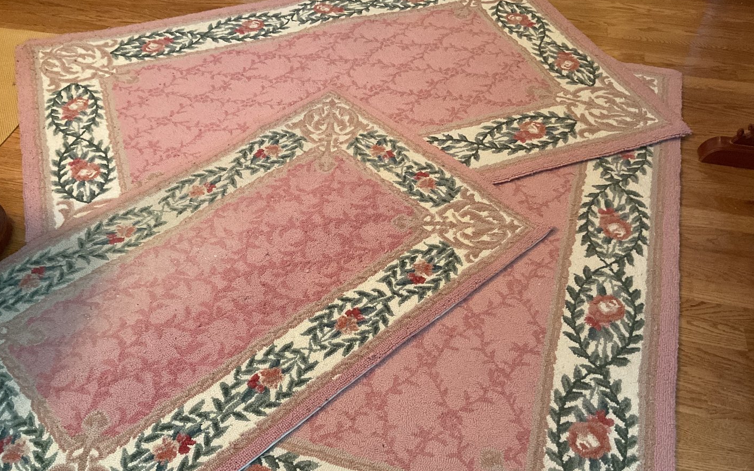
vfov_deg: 38.1
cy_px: 296
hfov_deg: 58.1
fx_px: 678
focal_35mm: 33
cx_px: 357
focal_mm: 3
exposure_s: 1/60
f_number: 1.8
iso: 250
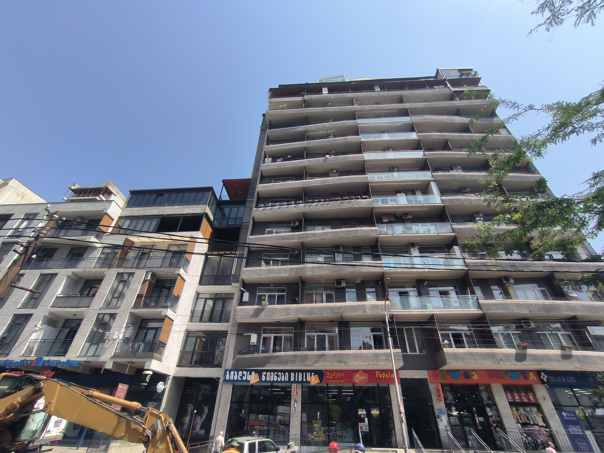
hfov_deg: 94.5
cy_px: 226
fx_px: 279
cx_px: 302
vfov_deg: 78.1
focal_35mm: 16
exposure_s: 1/926
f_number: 2.2
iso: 51
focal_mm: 1.65
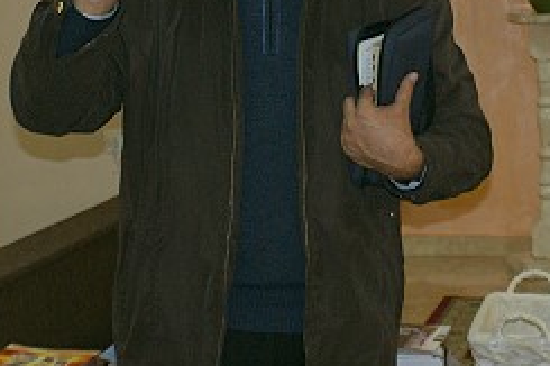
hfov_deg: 19.1
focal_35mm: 107
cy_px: 35
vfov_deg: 12.7
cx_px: 292
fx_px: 1634
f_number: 5.6
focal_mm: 35
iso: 400
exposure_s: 1/60
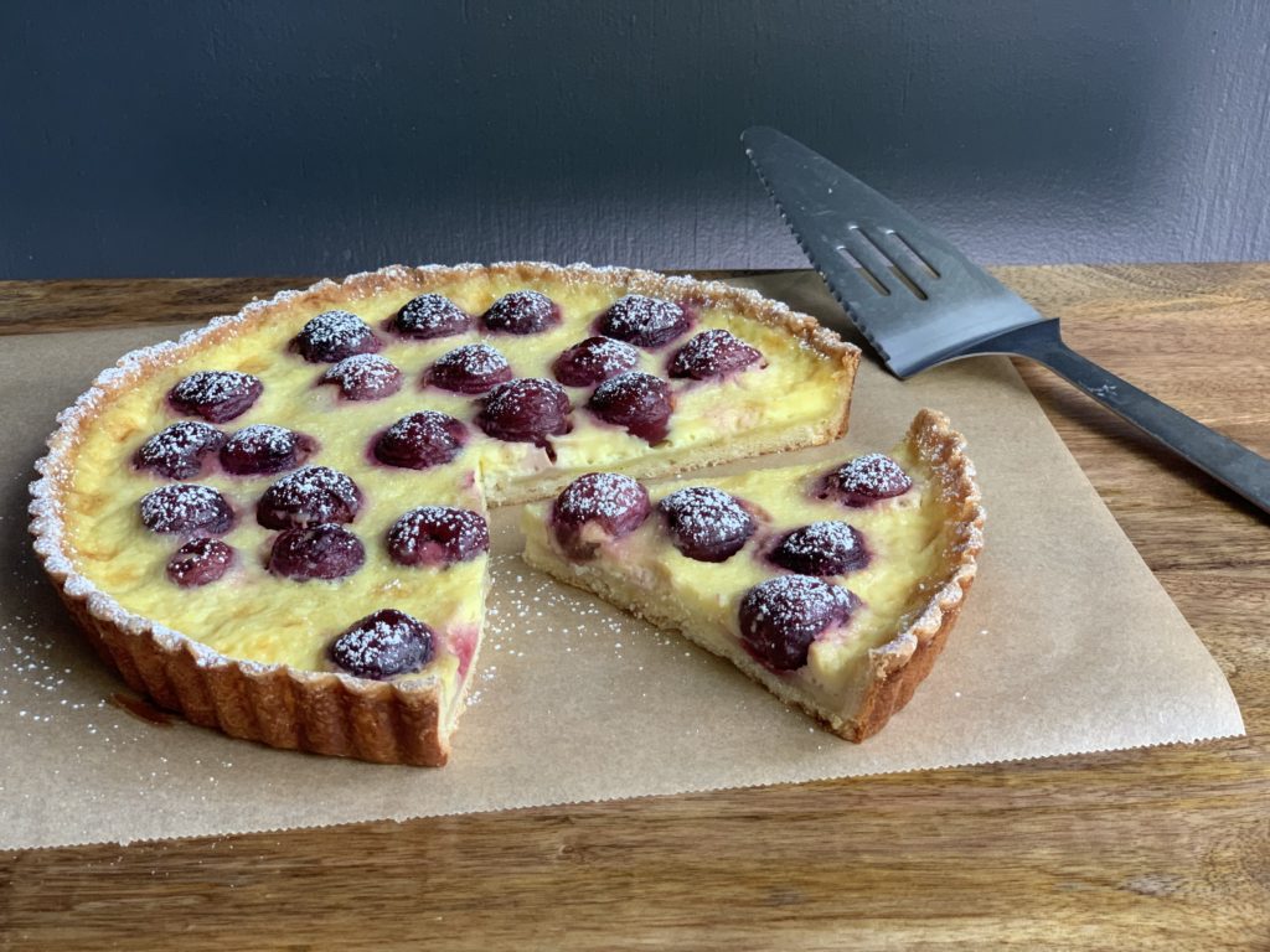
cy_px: 476
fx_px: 1908
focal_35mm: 52
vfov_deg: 28.0
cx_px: 635
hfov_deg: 36.8
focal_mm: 6
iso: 125
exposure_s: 1/74
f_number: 2.4
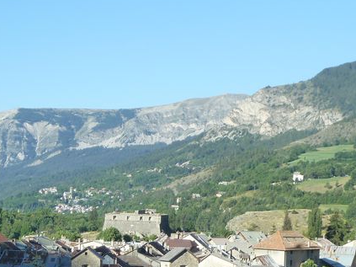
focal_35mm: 104
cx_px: 156
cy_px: 227
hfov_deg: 18.9
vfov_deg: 14.1
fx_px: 1069
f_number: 3.9
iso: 125
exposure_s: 1/400
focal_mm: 9.1
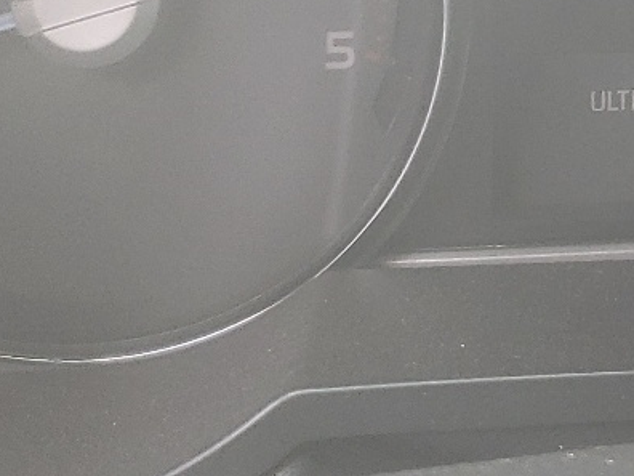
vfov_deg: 13.2
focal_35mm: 105
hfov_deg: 16.8
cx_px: 981
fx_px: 1923
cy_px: -255
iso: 88
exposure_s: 1/120
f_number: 1.5
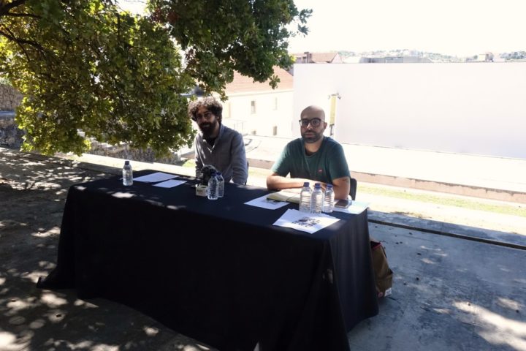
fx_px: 409
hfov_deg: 65.5
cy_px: 176
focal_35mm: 28
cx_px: 263
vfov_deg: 46.4
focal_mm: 10.28
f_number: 5.6
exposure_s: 1/800
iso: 1600
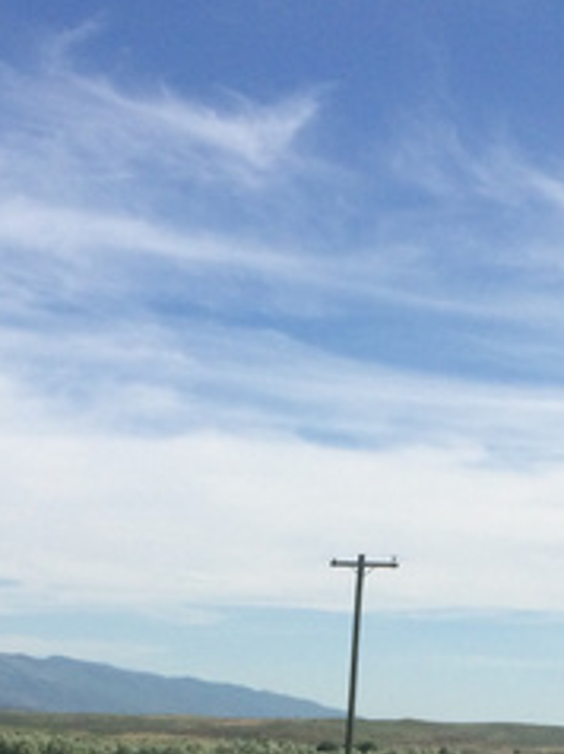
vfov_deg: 19.1
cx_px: 317
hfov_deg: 15.2
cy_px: 909
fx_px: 2111
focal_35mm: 97
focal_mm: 4.12
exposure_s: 1/3165
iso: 32
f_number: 2.2
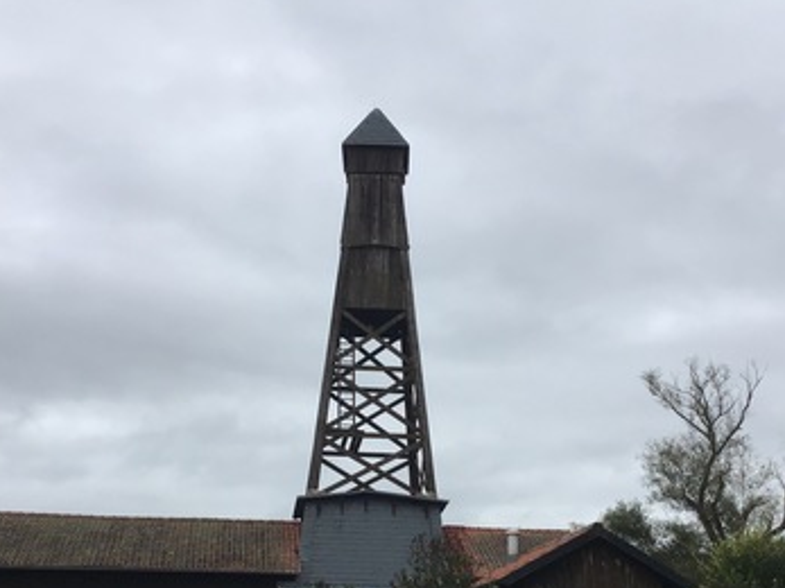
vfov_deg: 28.6
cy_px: 443
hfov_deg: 38.2
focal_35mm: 50
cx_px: 409
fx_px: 1133
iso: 25
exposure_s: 1/233
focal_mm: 3.3
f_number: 2.4
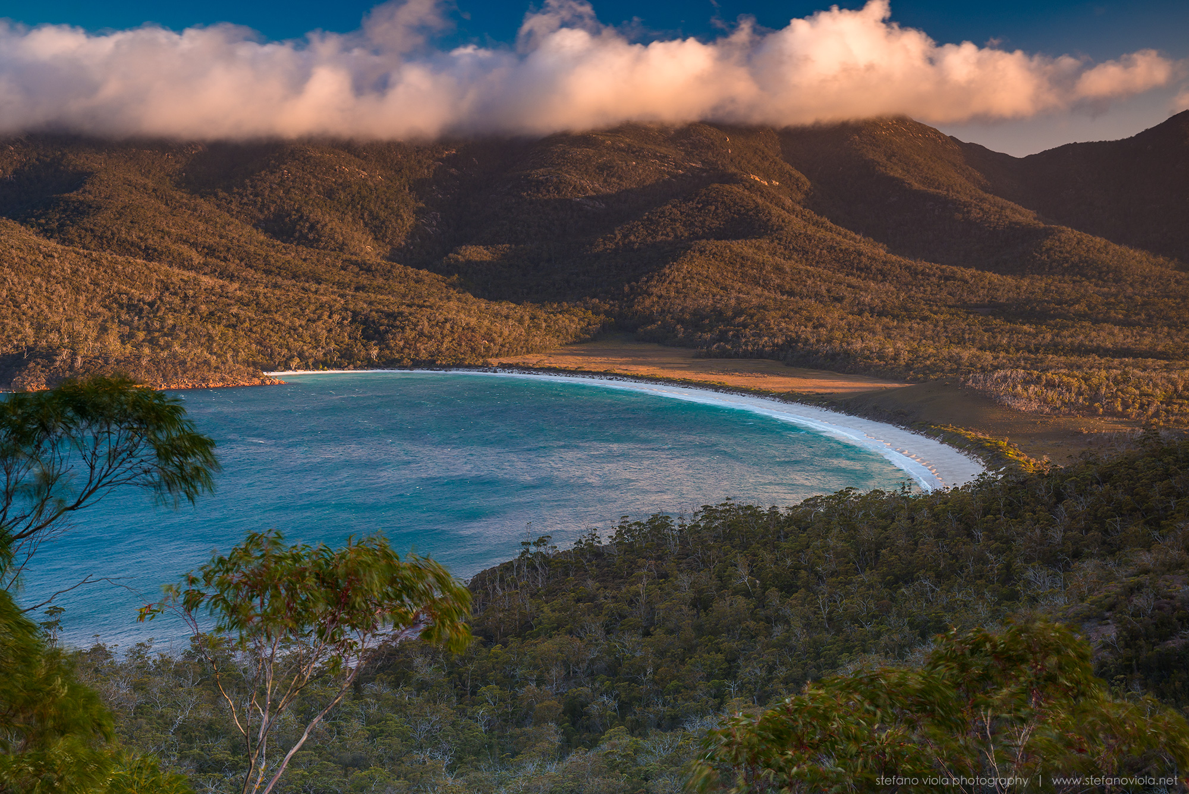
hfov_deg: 35.6
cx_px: 594
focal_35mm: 56
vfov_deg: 24.2
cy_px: 397
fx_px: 1850
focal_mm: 56
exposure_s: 1/2
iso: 100
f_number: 10
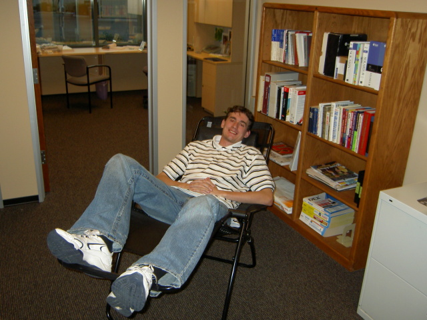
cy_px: 160
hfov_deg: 54.0
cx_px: 214
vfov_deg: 41.8
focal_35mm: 34
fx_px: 419
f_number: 2.8
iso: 100
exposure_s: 1/60
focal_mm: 5.6
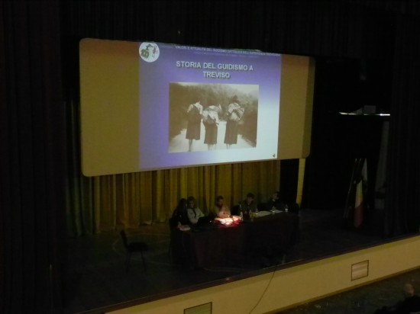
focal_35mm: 37
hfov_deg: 50.2
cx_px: 210
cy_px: 157
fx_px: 449
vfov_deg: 38.6
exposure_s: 1/140
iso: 3200
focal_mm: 6.6
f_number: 3.5
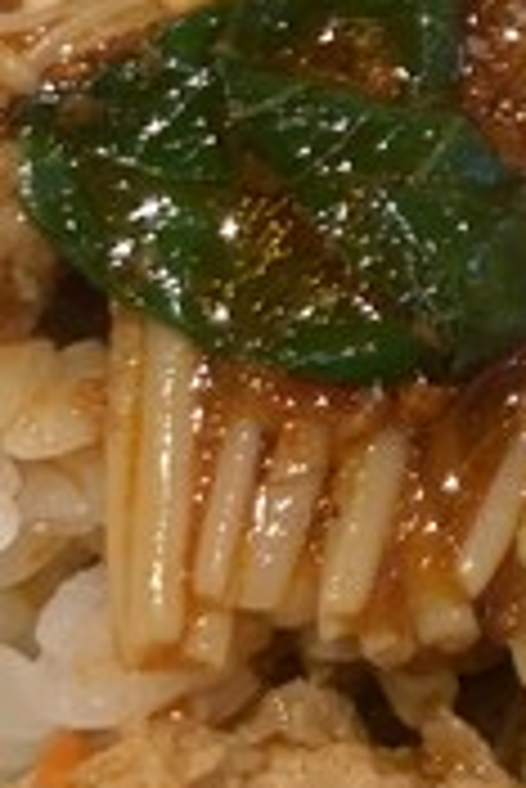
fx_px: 3040
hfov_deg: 9.0
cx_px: 1232
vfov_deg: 14.3
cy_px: -146
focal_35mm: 139
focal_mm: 4.25
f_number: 1.8
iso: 250
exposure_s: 1/60
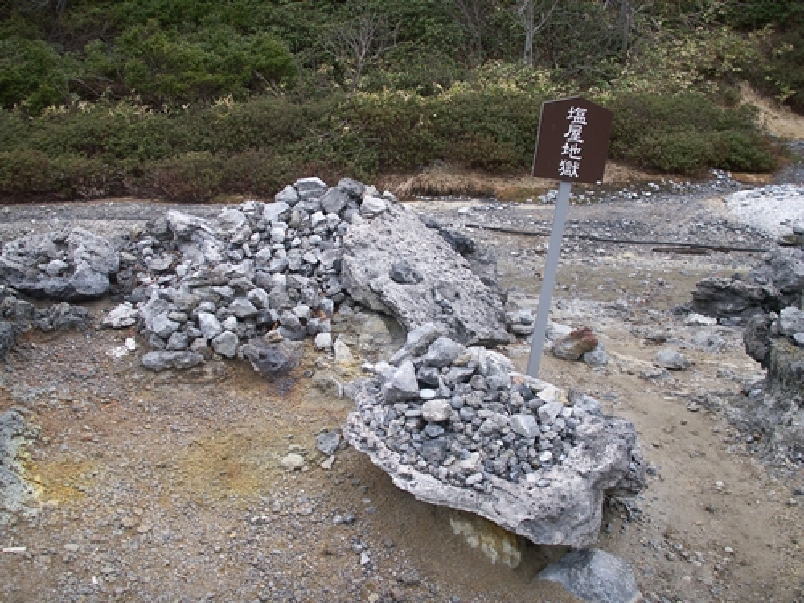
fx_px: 859
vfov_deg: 38.7
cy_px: 302
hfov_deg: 50.1
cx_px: 402
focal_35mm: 37
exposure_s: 1/80
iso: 50
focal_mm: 7.7
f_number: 3.5
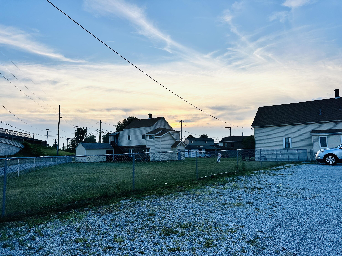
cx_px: 171
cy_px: 128
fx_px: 237
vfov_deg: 56.8
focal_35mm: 24
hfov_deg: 71.6
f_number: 1.78
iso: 80
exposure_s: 1/2299
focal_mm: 6.86
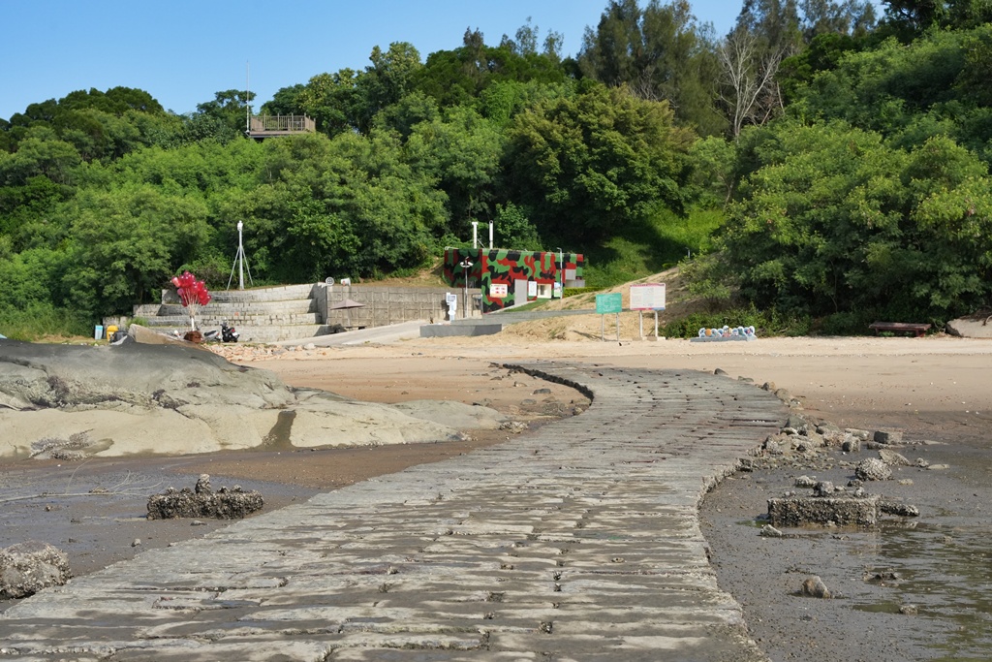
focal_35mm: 68
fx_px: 1863
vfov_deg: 20.1
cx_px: 496
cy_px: 331
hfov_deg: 29.8
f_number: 9
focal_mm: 67.6
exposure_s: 1/2500
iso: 1600
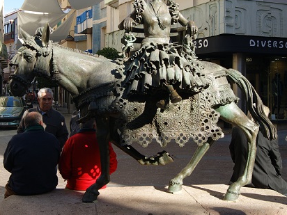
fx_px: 423
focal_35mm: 51
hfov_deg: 37.4
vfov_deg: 28.5
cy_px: 80
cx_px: 119
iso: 100
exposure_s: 1/80
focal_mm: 24
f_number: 9
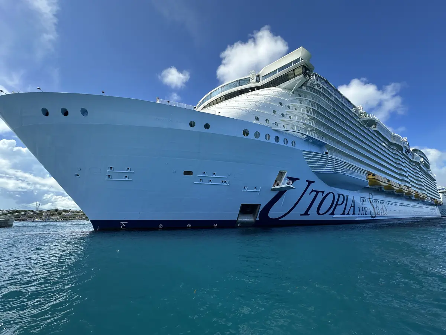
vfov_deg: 85.7
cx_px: 223
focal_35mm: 14
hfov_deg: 102.1
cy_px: 168
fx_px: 180
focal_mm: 2.22
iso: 40
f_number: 2.2
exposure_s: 1/895
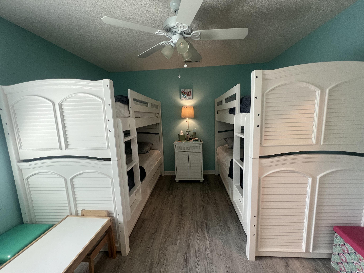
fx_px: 137
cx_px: 182
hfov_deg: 106.2
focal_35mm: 13
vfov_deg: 89.9
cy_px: 136
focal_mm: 1.57
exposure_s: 1/60
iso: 250
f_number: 1.8
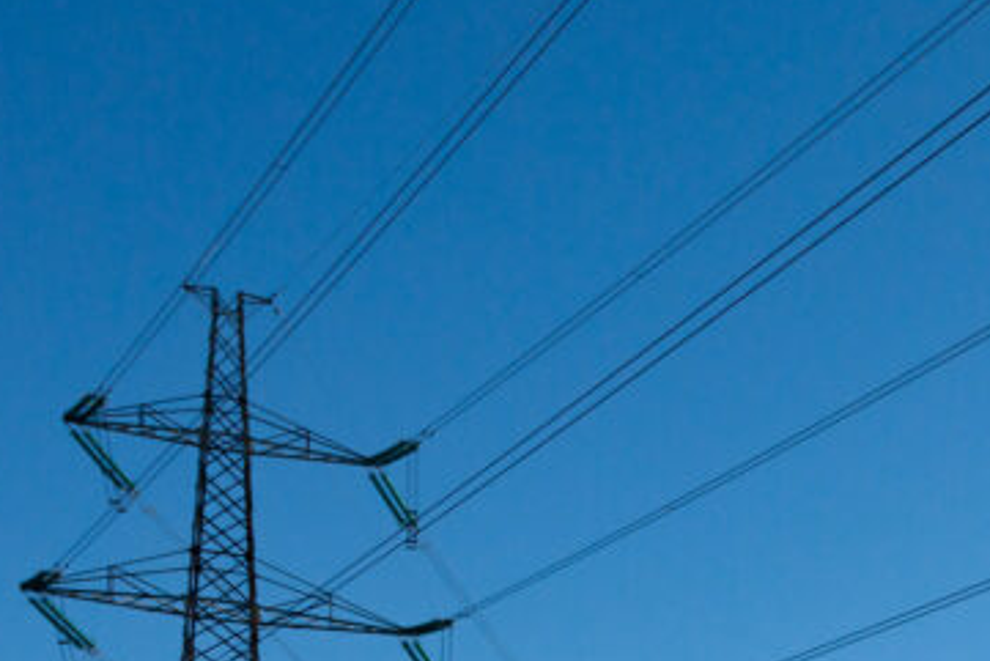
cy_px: 725
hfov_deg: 26.2
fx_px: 1871
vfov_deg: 19.2
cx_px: 1209
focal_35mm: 68
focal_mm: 24
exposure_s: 1/640
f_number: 11
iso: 200
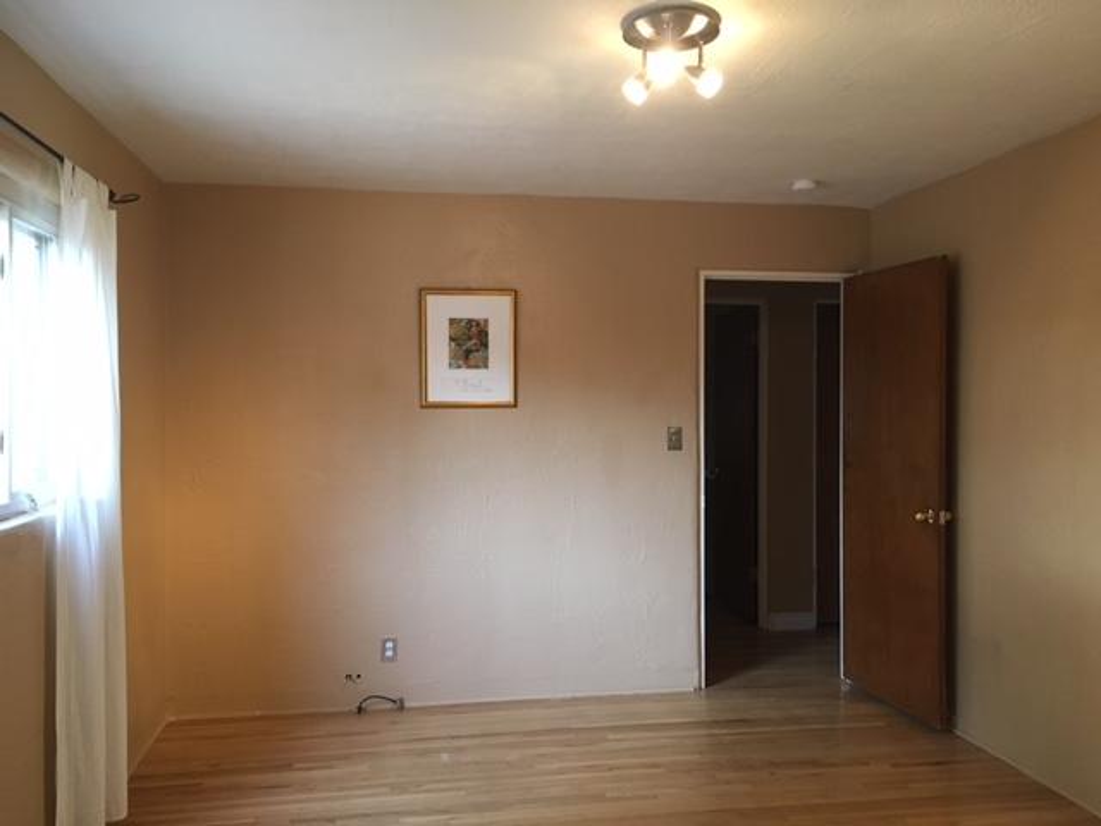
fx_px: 922
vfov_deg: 48.2
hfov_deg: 61.7
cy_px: 413
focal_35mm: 29
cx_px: 550
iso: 125
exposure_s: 1/30
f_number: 2.2
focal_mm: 4.15
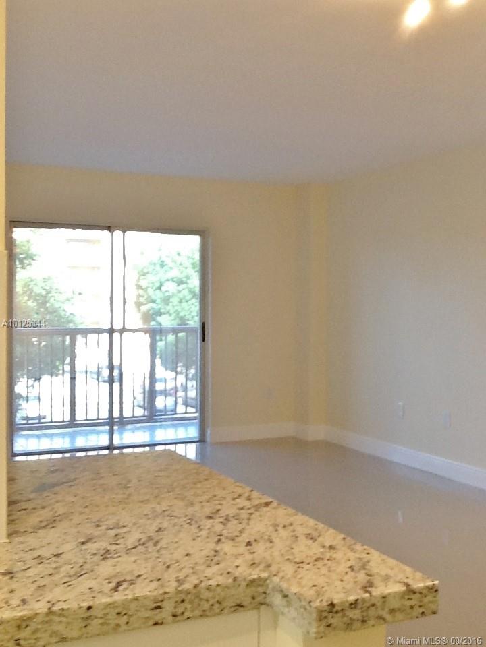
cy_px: 324
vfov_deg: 42.9
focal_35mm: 44
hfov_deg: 32.9
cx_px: 243
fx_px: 824
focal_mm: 2.03
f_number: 2.4
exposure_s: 1/30
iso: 50
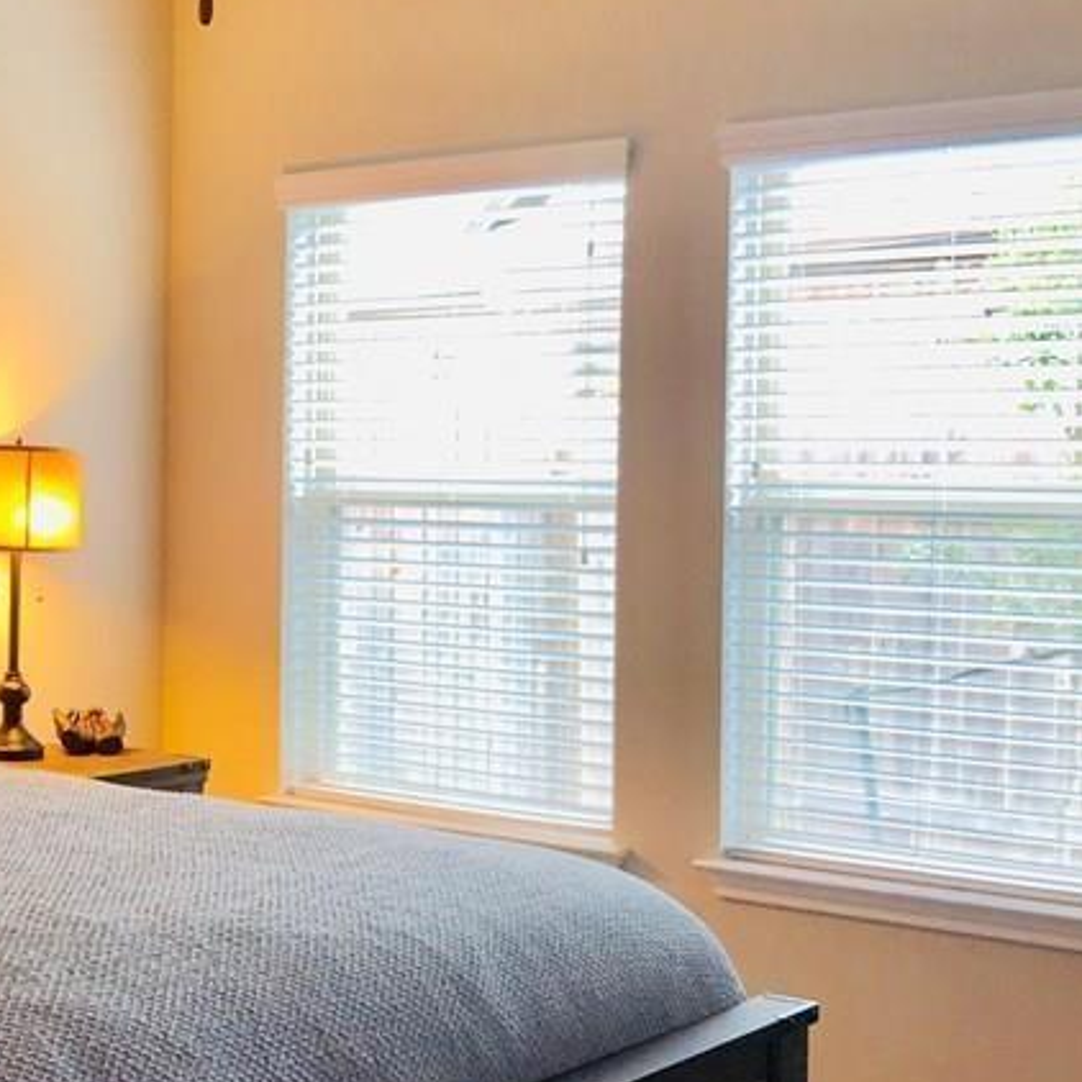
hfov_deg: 27.7
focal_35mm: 60
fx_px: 2122
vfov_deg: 28.6
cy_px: 503
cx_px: 131
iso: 25
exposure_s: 1/30
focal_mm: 3.99
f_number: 1.8
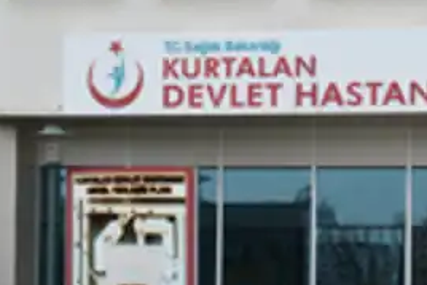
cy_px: 236
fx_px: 1994
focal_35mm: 168
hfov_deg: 12.2
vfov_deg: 8.2
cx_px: 292
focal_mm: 55
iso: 100
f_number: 7.1
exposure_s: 1/250
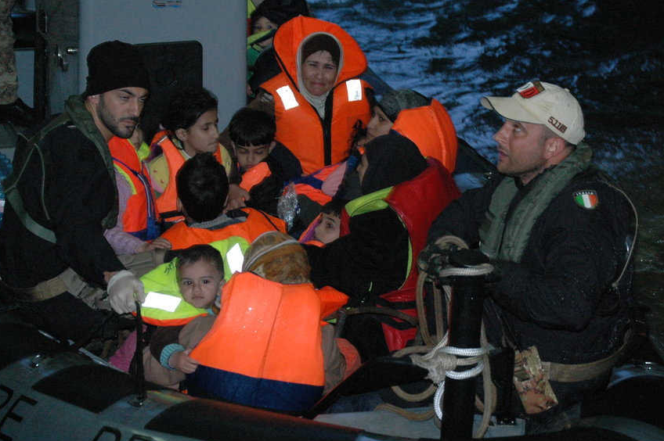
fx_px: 1836
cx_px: 320
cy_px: 222
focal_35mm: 100
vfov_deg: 13.7
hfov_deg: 20.5
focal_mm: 55
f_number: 4.5
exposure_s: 1/60
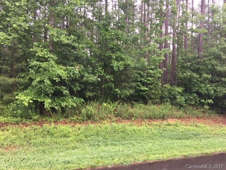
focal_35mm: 29
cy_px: 85
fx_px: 189
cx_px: 113
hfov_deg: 61.7
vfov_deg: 48.2
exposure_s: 1/40
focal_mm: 4.15
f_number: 2.2
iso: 32
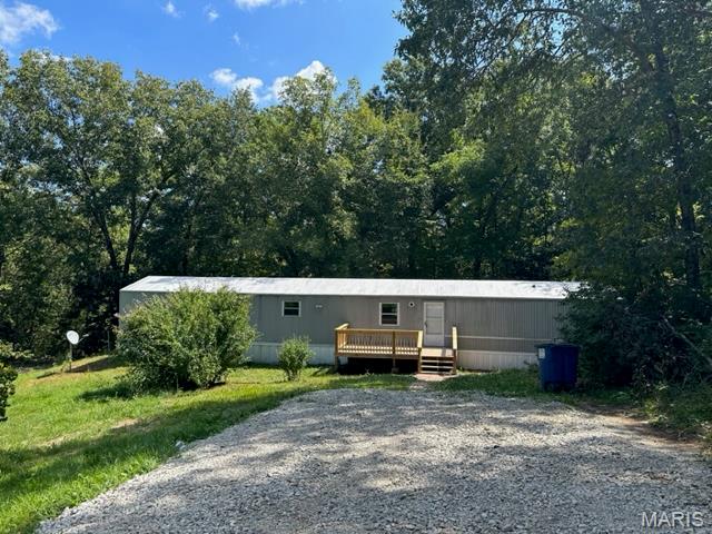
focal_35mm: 24
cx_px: 356
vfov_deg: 56.8
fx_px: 494
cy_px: 267
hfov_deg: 71.6
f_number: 1.78
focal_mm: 6.86
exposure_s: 1/1845
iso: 80
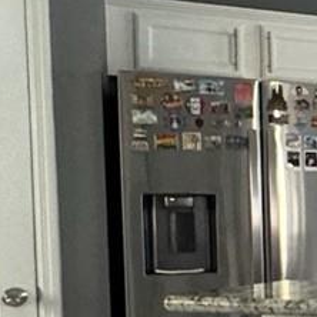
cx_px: 821
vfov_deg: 19.3
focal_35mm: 89
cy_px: 248
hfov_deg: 13.0
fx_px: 922
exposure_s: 1/60
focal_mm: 2.22
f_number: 2.2
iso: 640
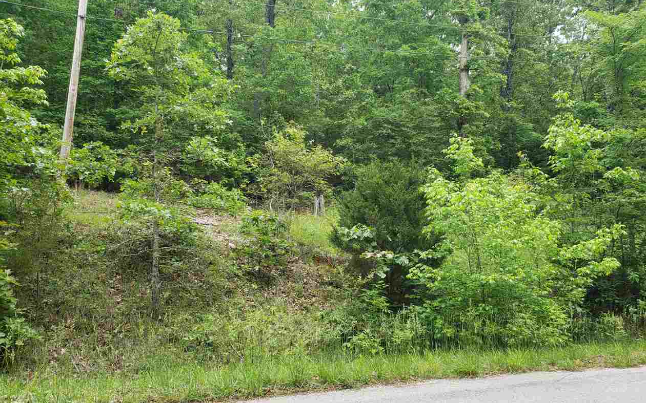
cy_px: 199
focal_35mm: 28
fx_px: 493
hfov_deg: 66.5
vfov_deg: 44.5
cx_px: 328
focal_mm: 4.3
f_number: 2.4
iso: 50
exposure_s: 1/345
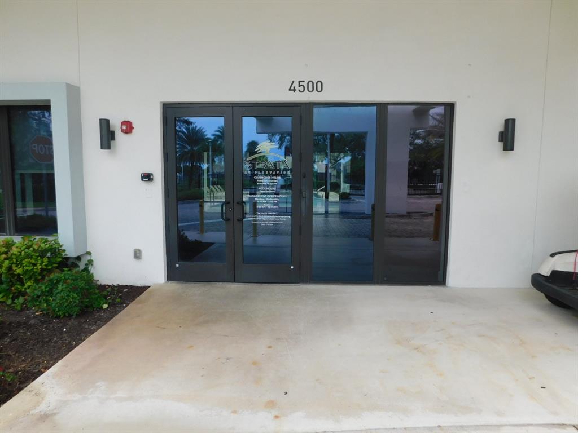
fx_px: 384
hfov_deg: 73.9
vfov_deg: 58.9
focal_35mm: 23
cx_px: 289
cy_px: 216
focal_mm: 4
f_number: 3
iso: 125
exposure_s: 1/500
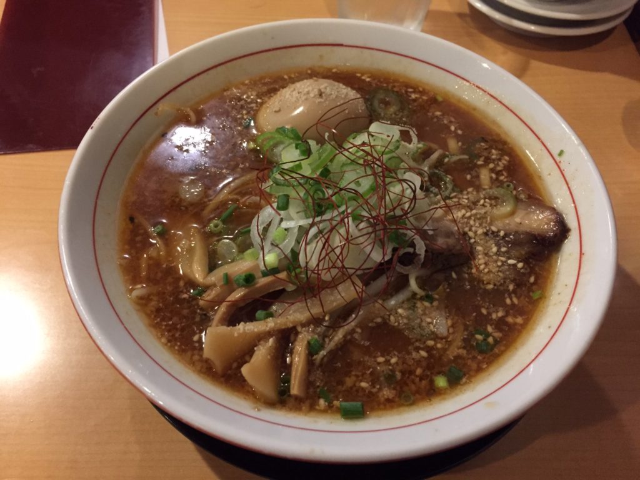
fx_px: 536
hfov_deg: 61.7
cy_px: 240
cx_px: 320
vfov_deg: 48.2
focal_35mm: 29
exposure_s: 1/15
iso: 320
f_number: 2.2
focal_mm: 4.15
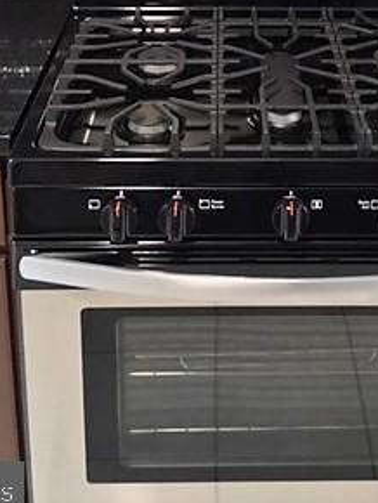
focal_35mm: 64
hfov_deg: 22.8
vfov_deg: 27.9
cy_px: -35
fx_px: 930
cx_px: 260
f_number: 2.2
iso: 200
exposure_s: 1/15
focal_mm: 4.15
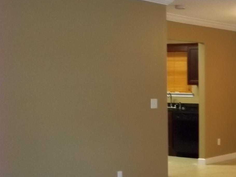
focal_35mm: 81
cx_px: 261
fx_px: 552
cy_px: 148
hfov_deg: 22.7
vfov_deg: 18.0
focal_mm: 6.5
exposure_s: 1/30
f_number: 3.1
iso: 320
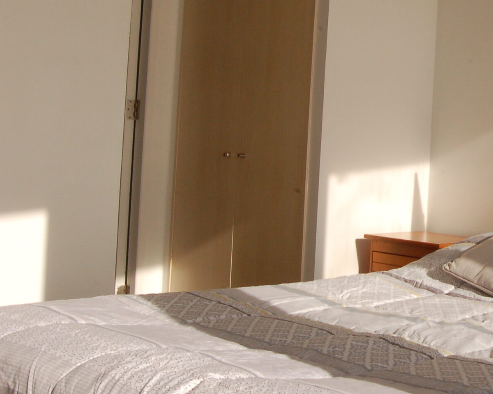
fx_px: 963
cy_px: 109
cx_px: 521
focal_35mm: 66
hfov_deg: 26.7
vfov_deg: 23.0
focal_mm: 22
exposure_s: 1/250
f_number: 22
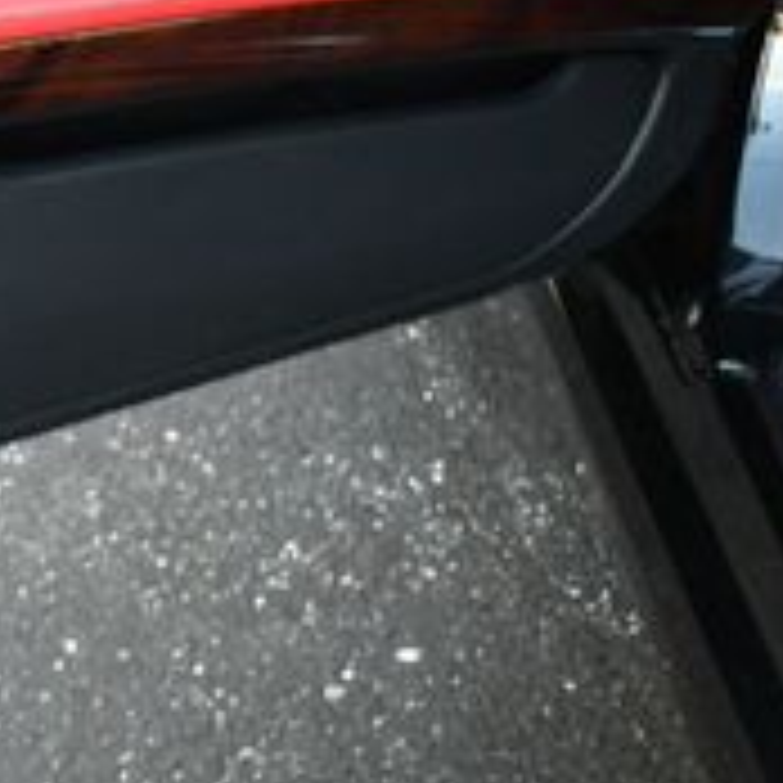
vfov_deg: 13.8
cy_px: 54
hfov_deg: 12.8
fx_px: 3199
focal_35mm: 125
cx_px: -603
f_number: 3.8
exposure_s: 1/250
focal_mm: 20
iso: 800
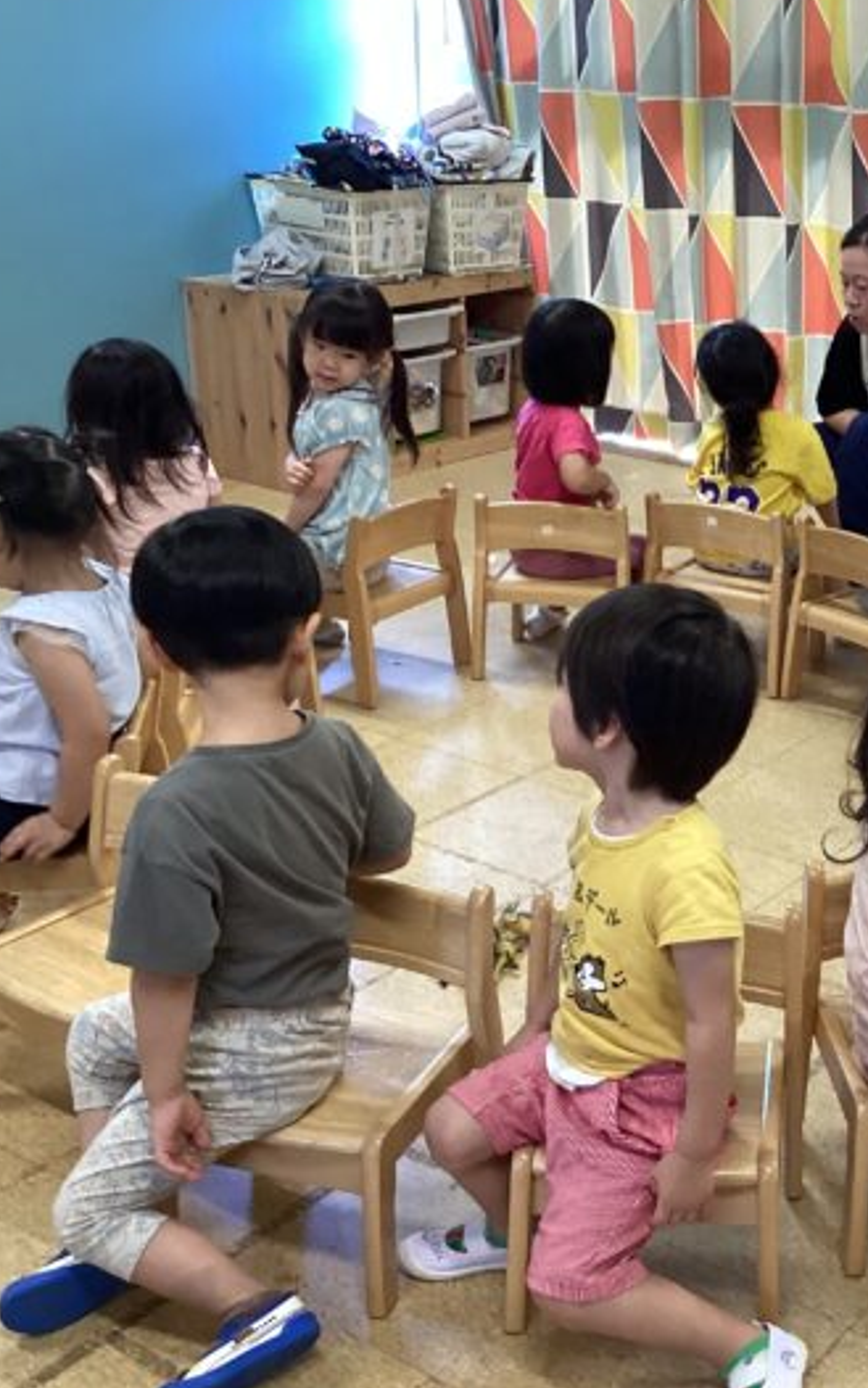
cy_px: 718
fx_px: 1816
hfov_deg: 26.1
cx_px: 760
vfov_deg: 41.8
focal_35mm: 48
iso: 200
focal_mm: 3.3
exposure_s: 1/60
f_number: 2.4
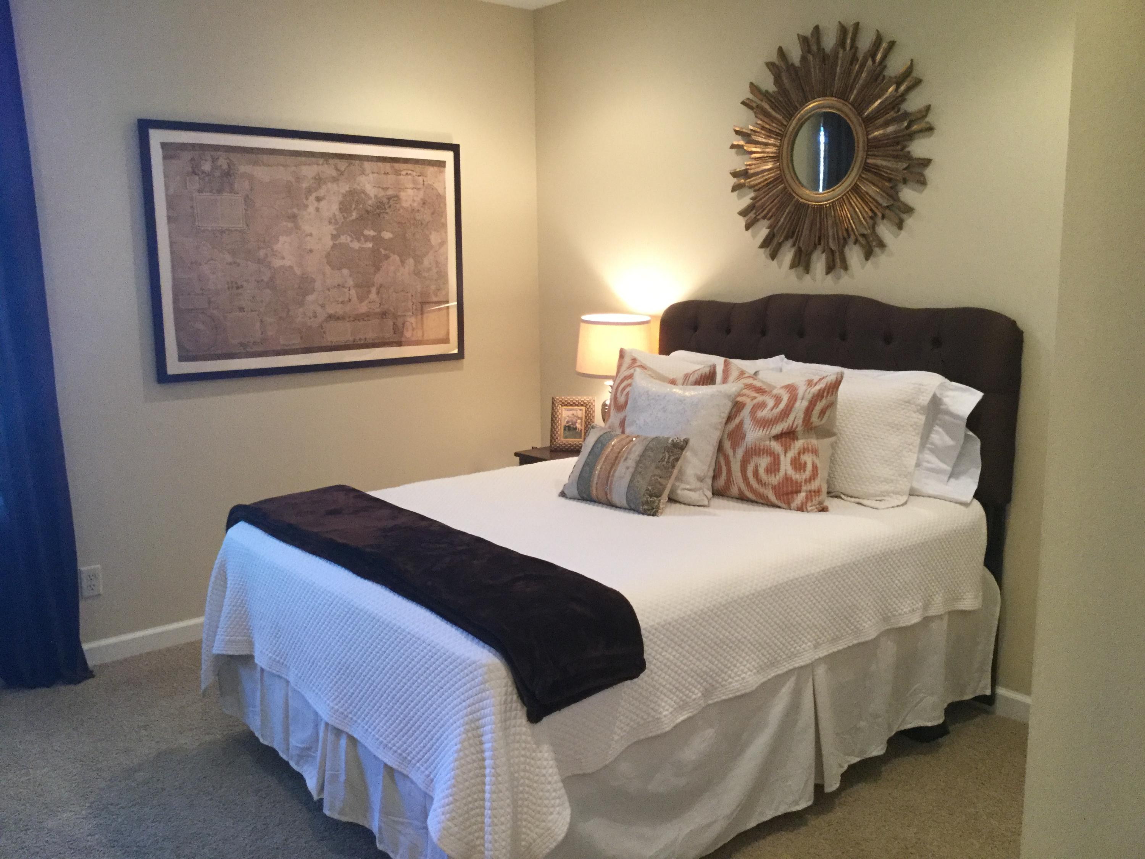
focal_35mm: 31
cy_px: 430
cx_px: 572
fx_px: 1025
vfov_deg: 45.4
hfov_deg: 58.4
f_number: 2.4
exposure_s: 1/30
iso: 125
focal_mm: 3.3
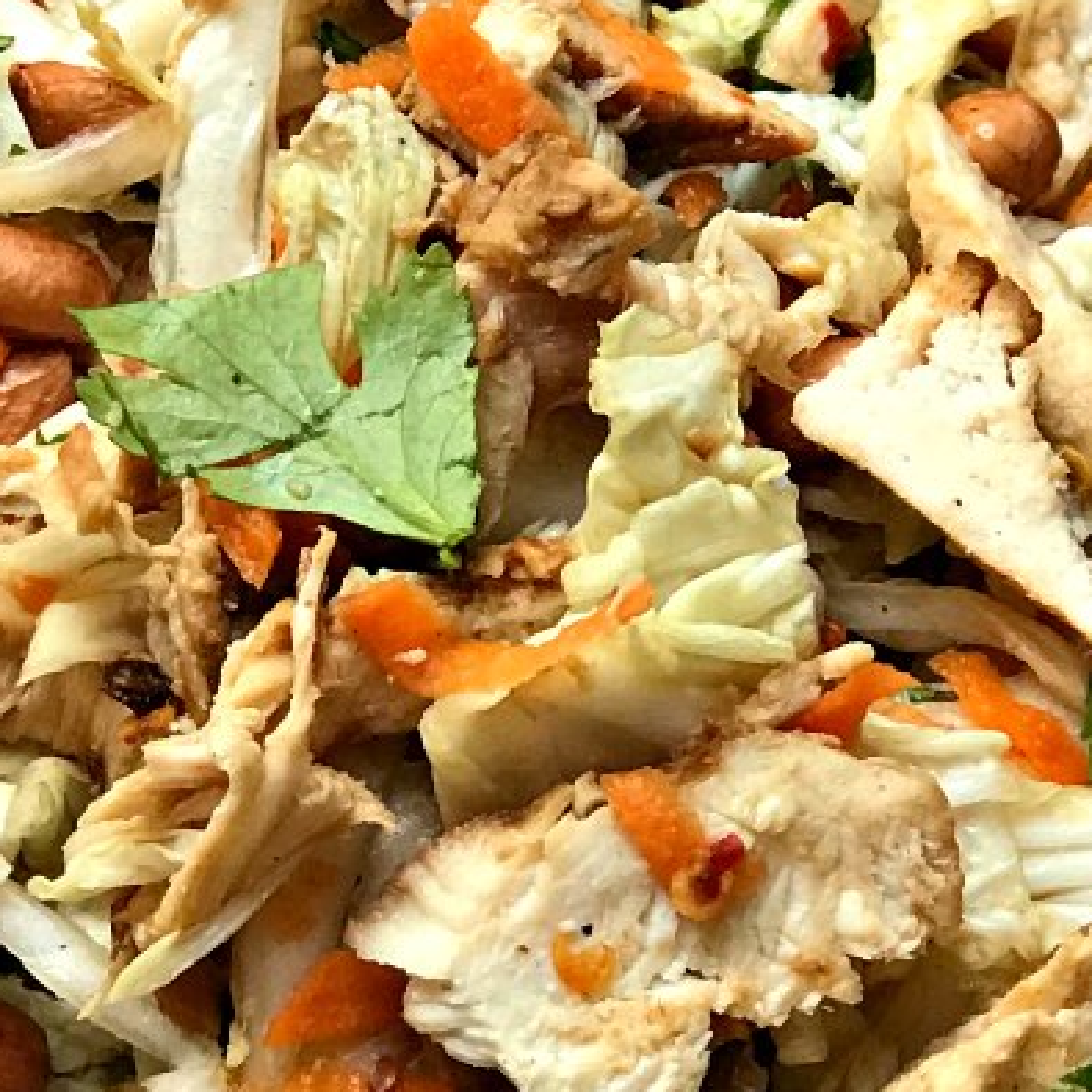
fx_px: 7281
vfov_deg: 8.6
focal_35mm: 204
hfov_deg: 8.6
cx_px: 448
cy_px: 611
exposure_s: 1/50
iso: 50
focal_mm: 6.6
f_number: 2.8
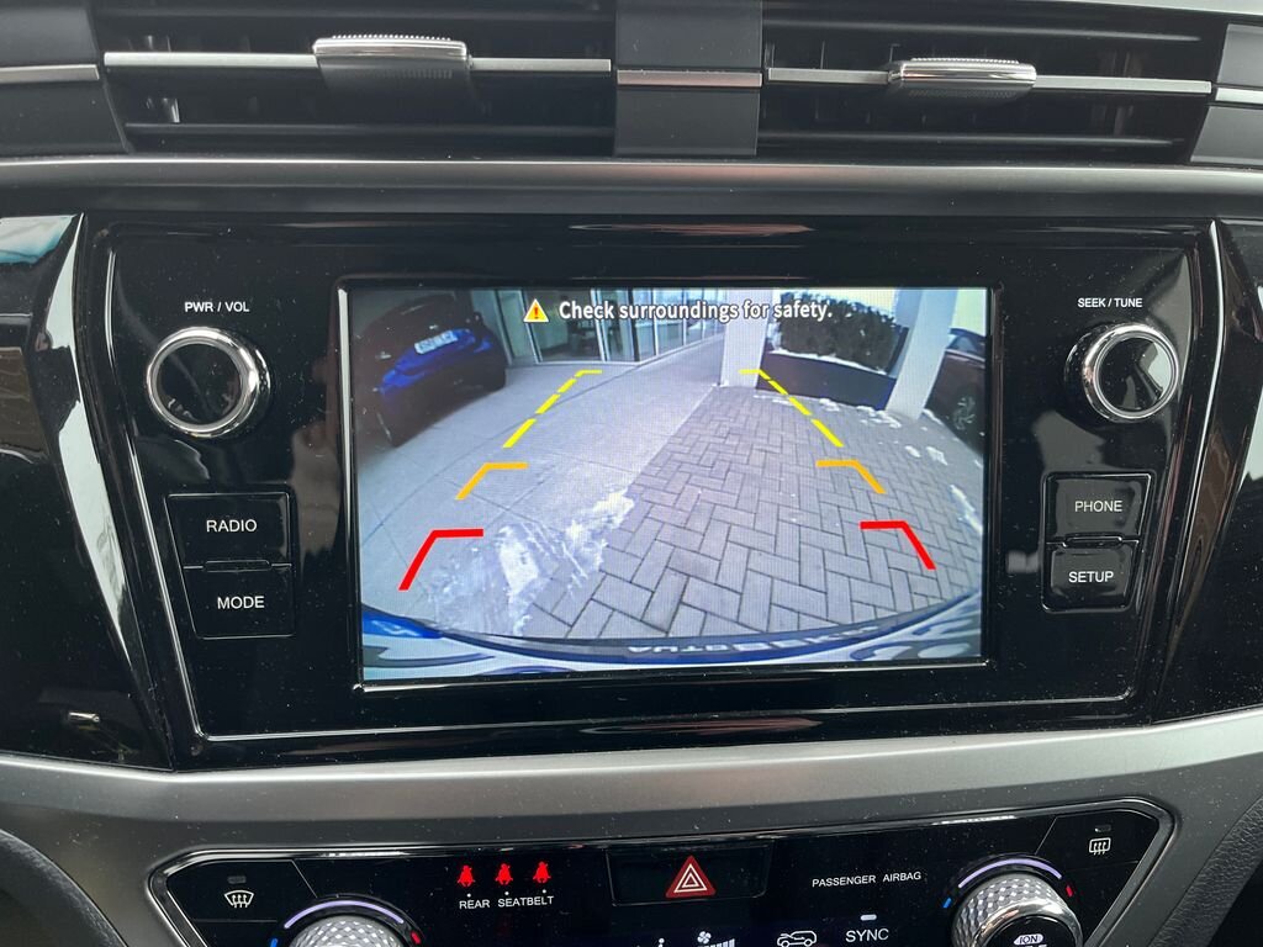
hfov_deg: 67.3
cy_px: 474
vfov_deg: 53.1
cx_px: 632
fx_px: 949
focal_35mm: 26
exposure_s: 1/121
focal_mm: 5.1
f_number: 1.6
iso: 125
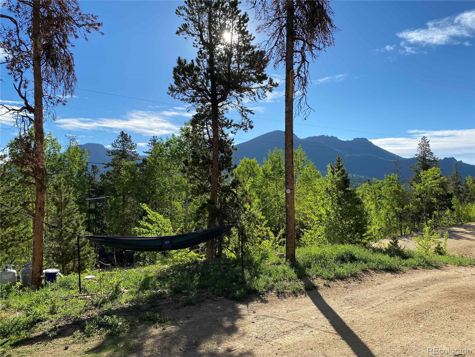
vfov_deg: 53.1
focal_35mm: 26
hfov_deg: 67.3
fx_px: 357
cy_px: 178
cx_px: 238
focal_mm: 4.25
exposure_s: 1/2890
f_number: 1.8
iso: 32
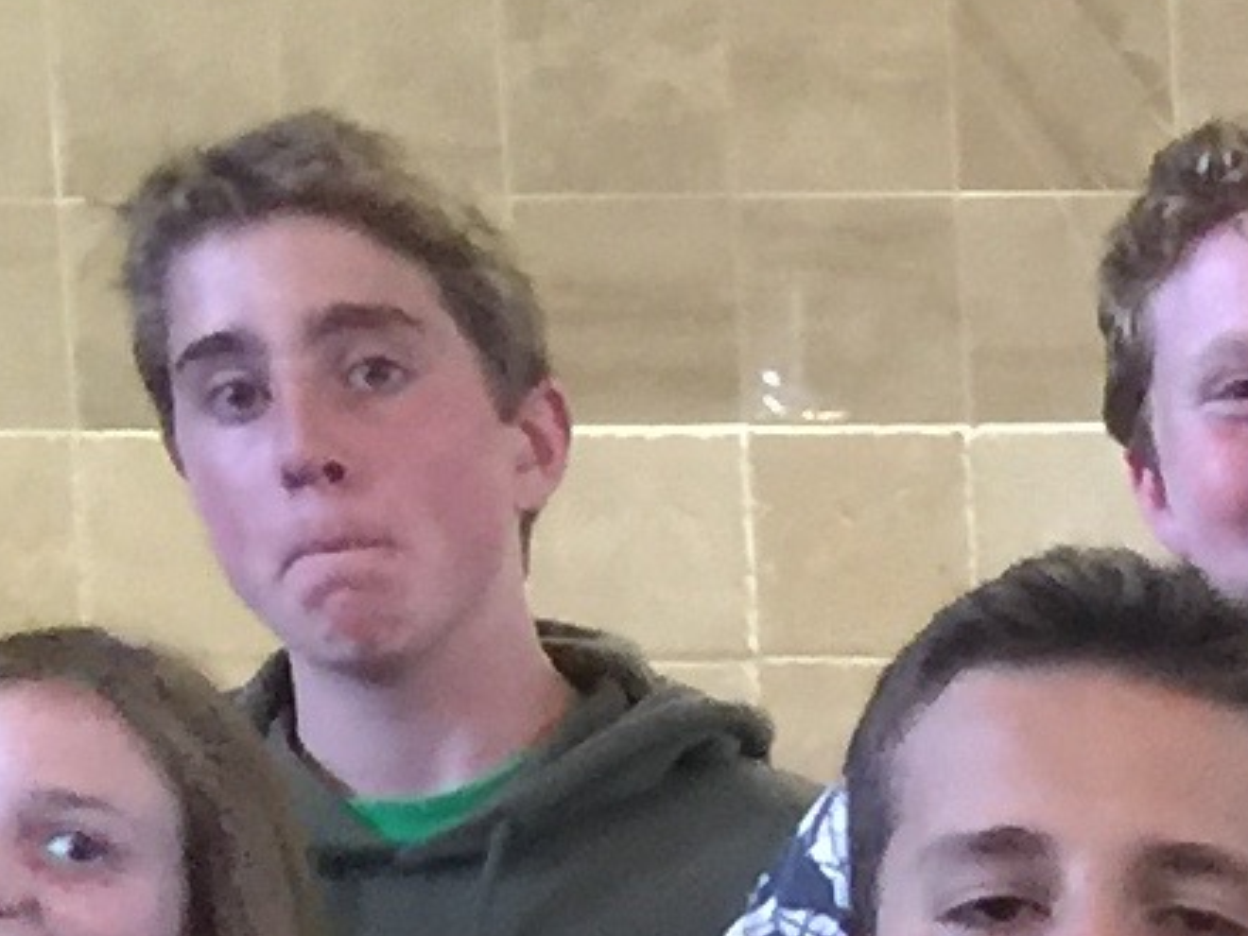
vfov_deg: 6.4
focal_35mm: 215
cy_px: 2663
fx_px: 7751
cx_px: 2788
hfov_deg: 8.5
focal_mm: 4.15
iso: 64
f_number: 2.2
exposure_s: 1/4
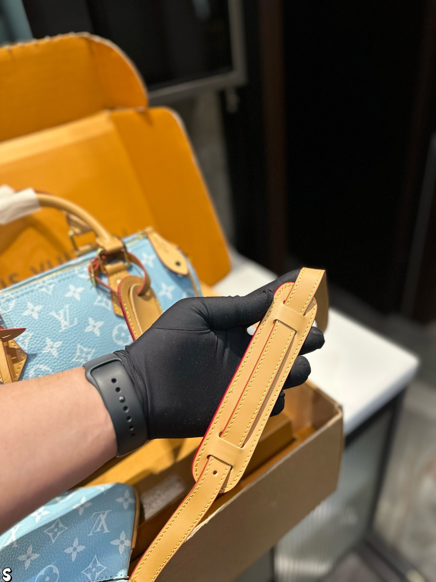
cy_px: 291
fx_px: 403
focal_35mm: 24
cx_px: 218
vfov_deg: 71.6
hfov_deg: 56.8
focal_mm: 6.86
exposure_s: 1/100
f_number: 1.78
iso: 200
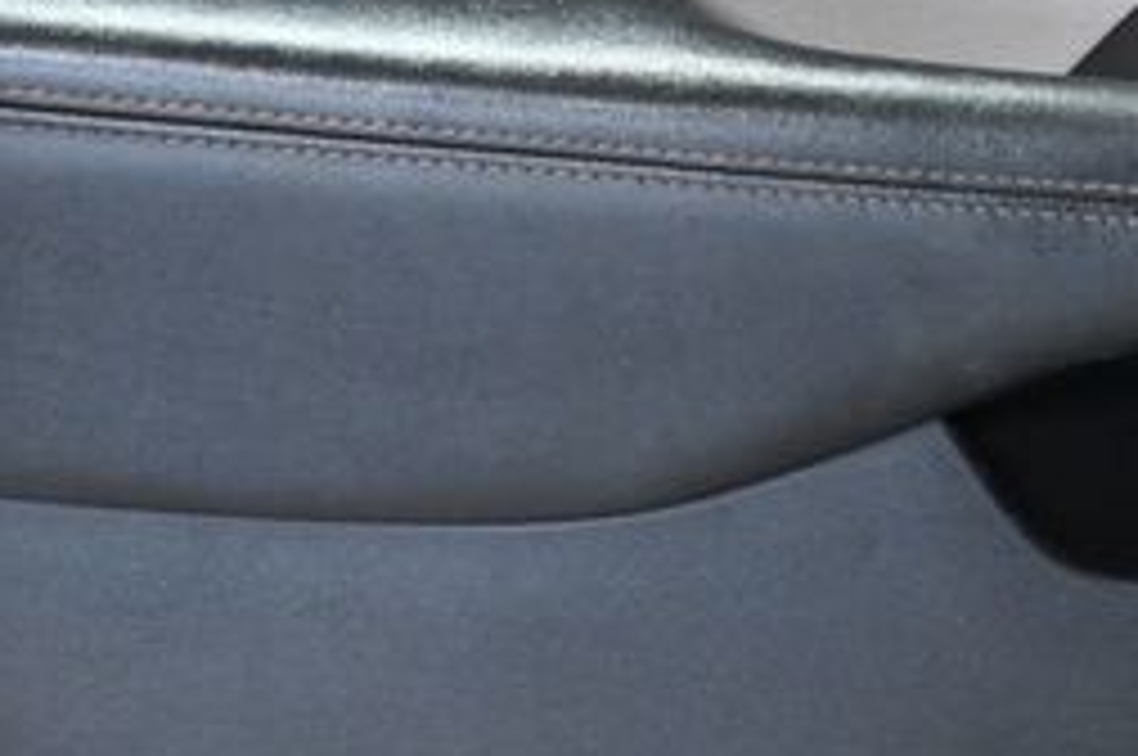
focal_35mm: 152
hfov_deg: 13.3
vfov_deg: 9.0
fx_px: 4799
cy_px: 207
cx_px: 1210
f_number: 5.6
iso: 2500
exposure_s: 1/125
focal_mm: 40
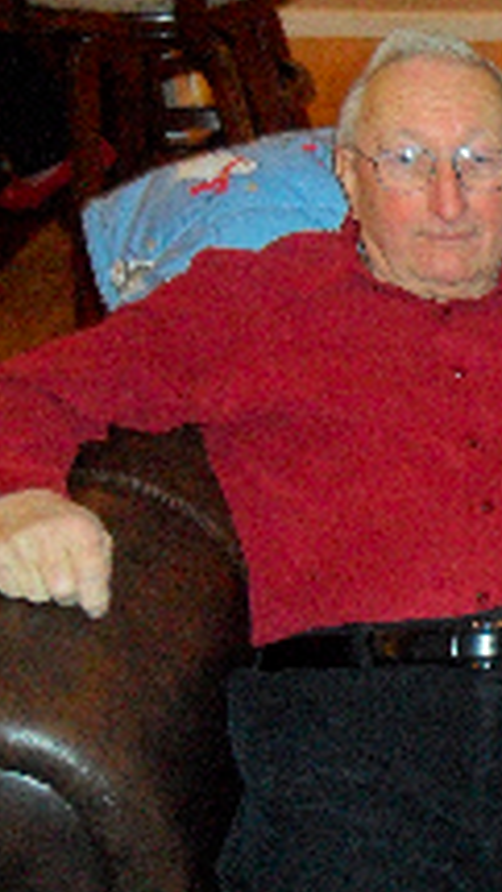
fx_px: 1538
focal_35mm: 65
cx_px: 776
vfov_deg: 32.3
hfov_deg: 16.7
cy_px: 477
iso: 400
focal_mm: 5.7
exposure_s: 1/15
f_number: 3.7
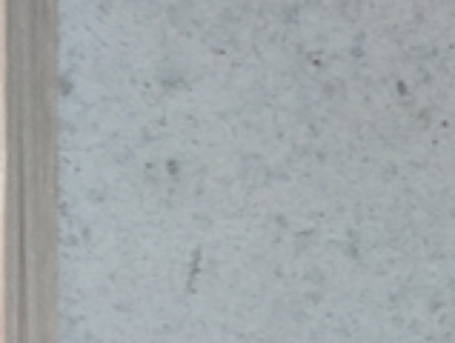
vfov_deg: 7.7
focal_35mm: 167
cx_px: 223
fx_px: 2200
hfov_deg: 11.8
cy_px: 1035
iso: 587
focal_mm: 4.67
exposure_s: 1/60
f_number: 2
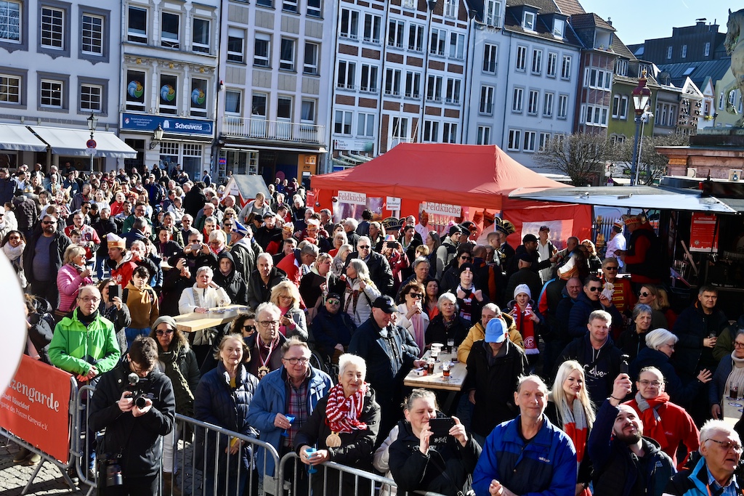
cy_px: 248
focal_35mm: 44
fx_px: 909
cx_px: 372
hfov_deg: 44.5
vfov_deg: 30.5
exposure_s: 1/125
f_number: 10
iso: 125
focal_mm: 44
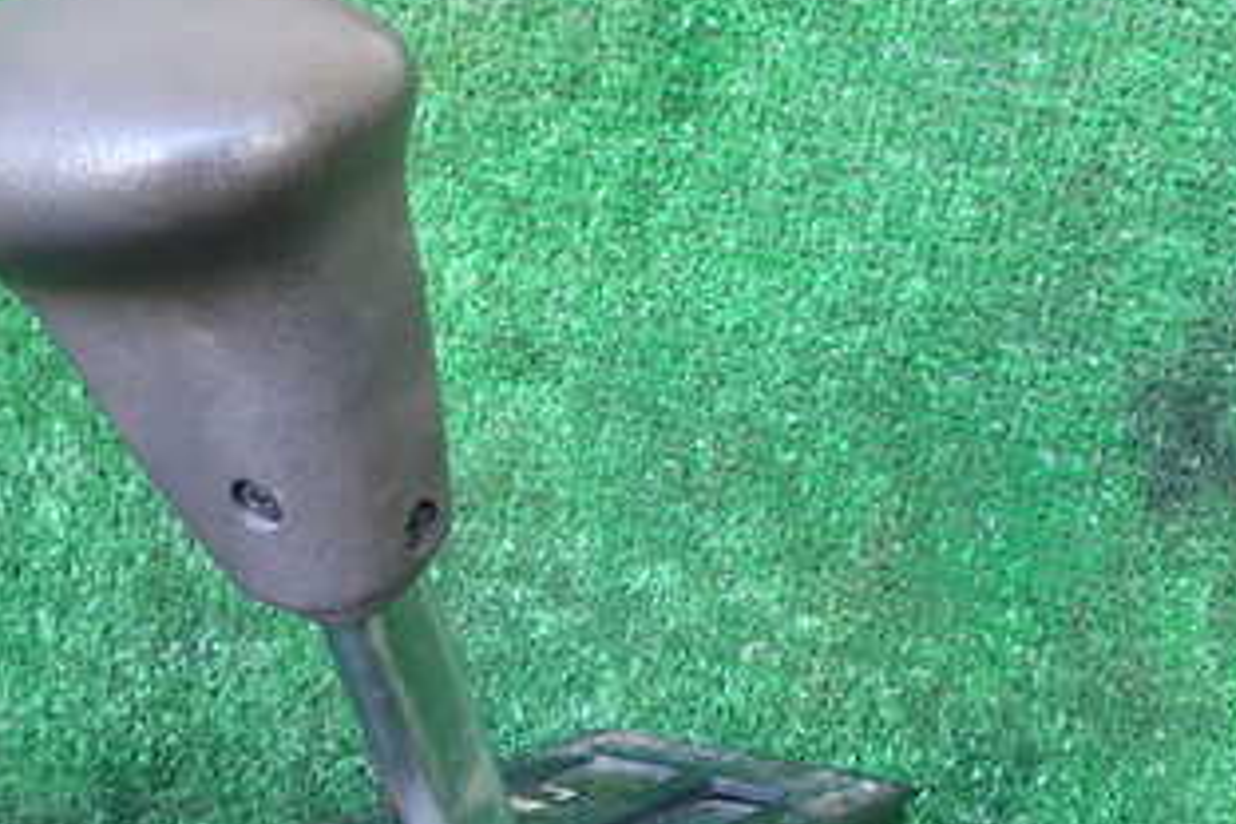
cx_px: 452
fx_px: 2060
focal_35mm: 60
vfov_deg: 22.1
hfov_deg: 33.2
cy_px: 733
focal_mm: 5.4
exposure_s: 1/30
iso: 320
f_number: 2.3
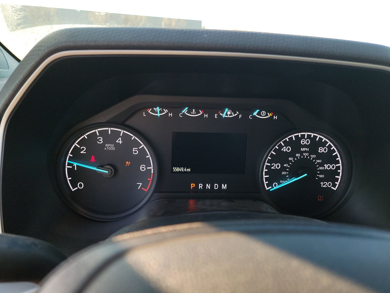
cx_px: 194
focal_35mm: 25
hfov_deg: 69.4
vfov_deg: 54.9
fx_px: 282
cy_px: 143
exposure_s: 1/59
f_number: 1.8
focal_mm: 6.7
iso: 54
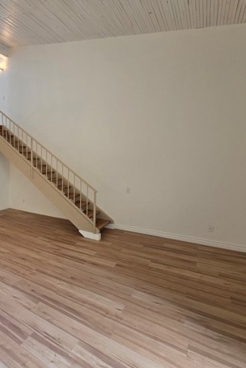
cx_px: 19
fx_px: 194
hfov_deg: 54.9
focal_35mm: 19
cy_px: 184
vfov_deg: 86.9
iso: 200
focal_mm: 2.2
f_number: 1.9
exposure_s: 1/120
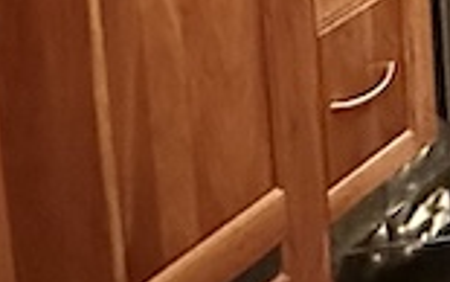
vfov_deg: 10.1
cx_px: 676
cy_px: -570
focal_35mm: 96
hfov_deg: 19.0
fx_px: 1178
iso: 1000
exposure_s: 1/40
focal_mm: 2.22
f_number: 2.2
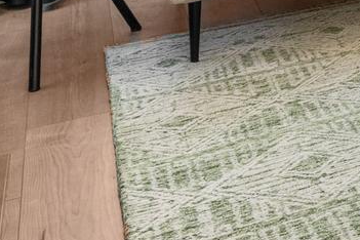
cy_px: -366
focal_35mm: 105
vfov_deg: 10.8
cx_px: 868
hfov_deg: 13.8
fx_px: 1050
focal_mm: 18
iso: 320
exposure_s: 1/60
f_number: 7.1
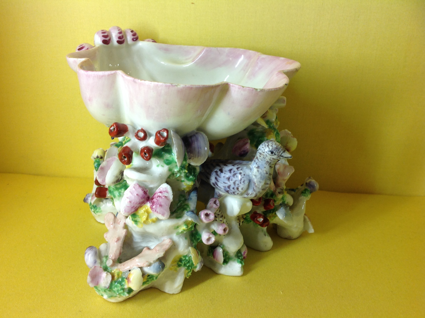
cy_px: 159
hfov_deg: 52.7
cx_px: 212
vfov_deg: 40.6
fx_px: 429
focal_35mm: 35
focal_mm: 4.28
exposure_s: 1/40
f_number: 2.4
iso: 50
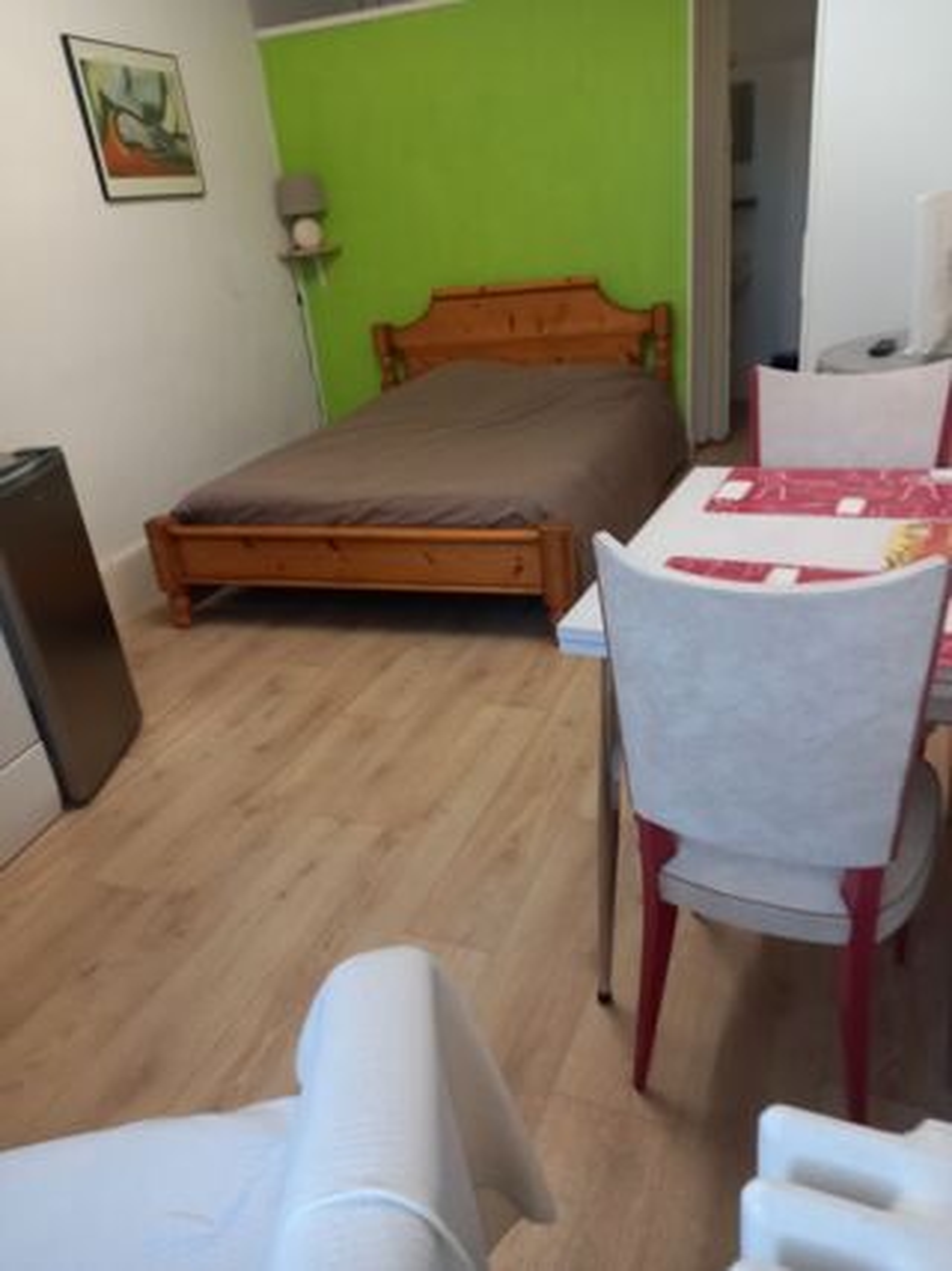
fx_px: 917
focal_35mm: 25
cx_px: 476
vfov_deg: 69.4
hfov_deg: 54.9
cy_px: 636
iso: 200
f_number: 2
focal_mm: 4.6
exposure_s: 1/33.3
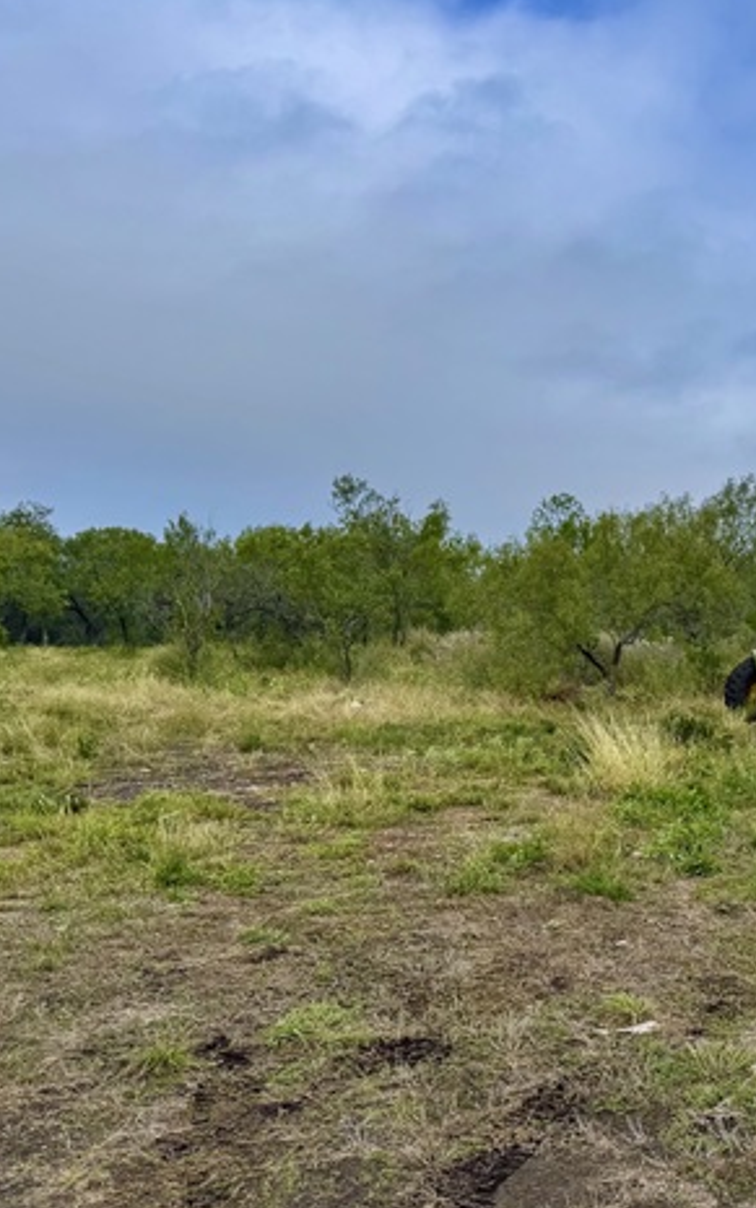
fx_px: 1153
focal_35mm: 35
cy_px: 610
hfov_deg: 34.8
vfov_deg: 55.3
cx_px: 642
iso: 80
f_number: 1.78
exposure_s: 1/4608
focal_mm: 6.76
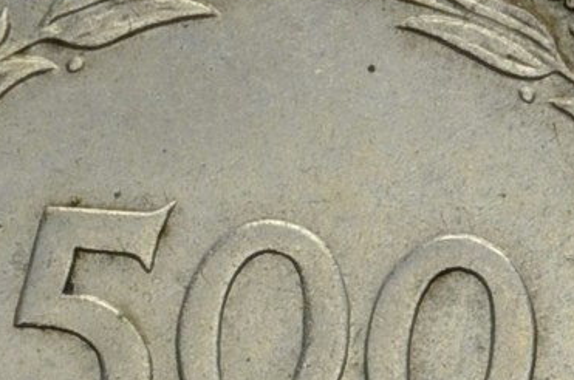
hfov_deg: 5.1
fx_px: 6335
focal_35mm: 398
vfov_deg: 3.4
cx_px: 1108
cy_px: 1077
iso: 400
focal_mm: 40
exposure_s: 1/250
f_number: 14
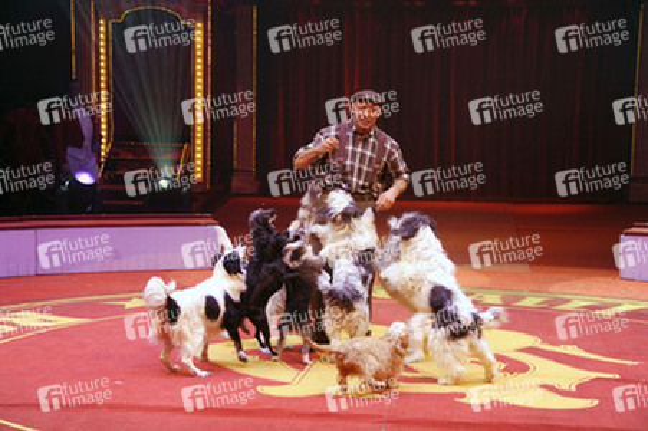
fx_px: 1475
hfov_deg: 24.8
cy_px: 216
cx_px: 324
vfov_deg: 16.6
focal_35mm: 82
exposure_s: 1/250
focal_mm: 82
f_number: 6.3
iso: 2500
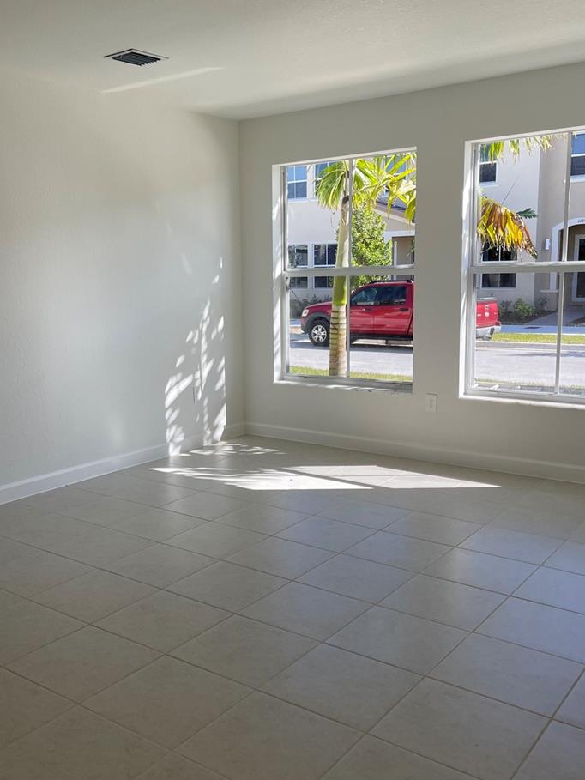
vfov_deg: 55.3
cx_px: 221
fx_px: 743
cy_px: 384
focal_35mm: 33
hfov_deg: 42.6
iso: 32
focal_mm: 5.1
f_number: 1.6
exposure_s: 1/391
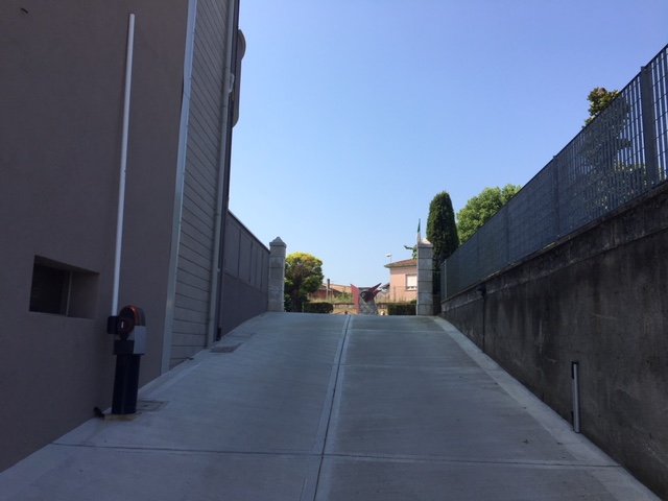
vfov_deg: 48.2
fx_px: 560
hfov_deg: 61.7
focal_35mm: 29
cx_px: 334
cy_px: 250
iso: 25
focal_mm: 4.15
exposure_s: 1/1672
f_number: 2.2
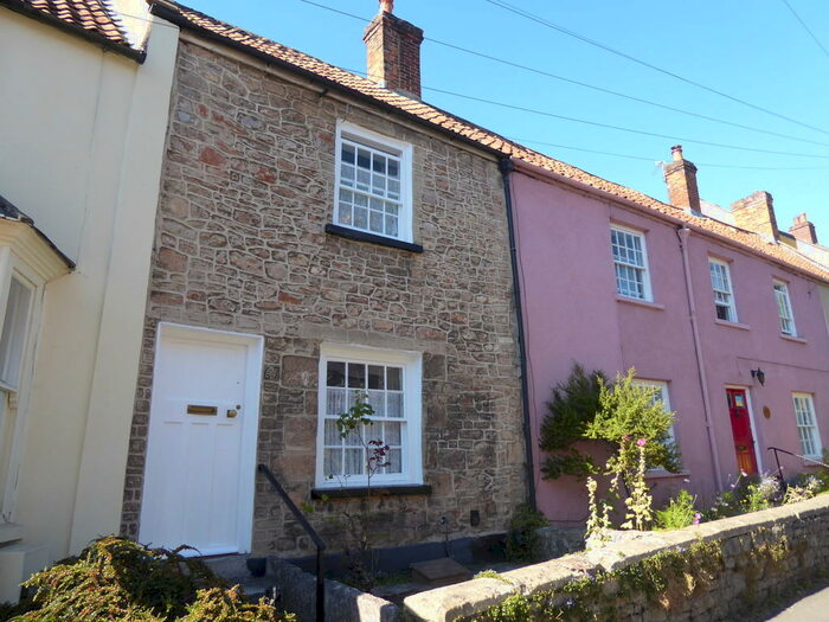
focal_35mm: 24
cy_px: 311
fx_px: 575
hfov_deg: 71.6
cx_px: 414
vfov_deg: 56.8
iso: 80
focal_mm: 4.3
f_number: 3.3
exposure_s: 1/200
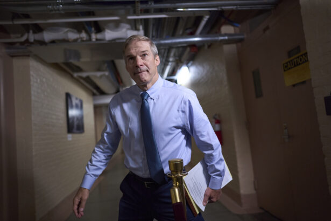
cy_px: 110
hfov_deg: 73.7
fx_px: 221
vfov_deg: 53.1
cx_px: 166
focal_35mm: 24
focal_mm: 24
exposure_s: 1/400
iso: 640
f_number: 1.4
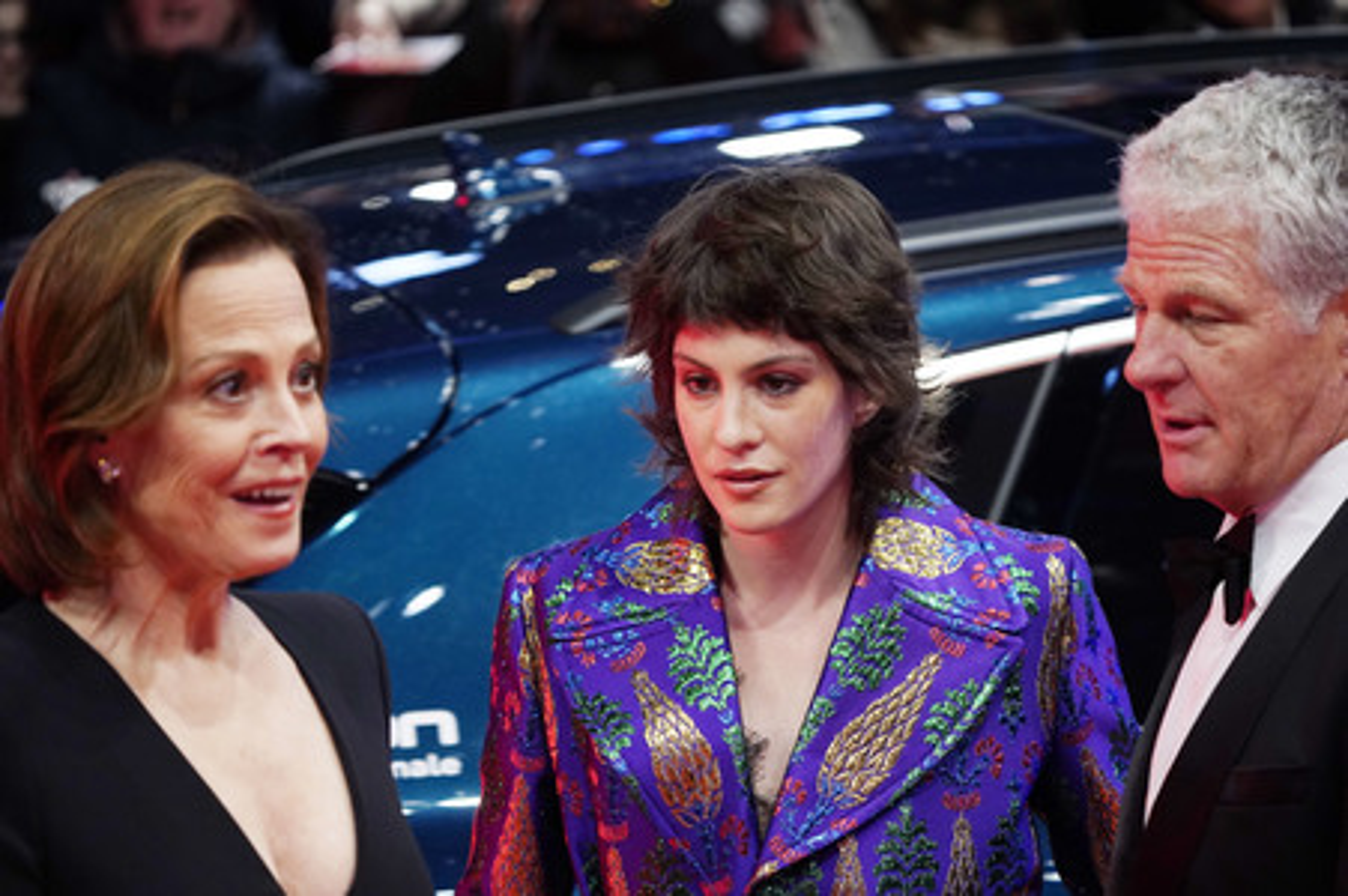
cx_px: 674
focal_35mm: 207
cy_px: 448
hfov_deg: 9.9
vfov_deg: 6.6
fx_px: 7745
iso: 4000
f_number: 5.6
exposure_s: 1/200
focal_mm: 207
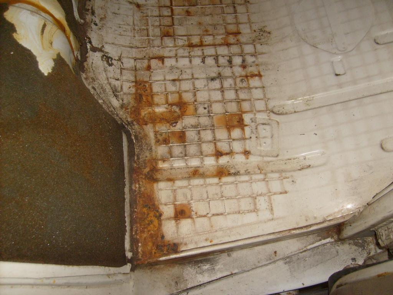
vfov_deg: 40.7
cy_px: 148
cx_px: 196
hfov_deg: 52.6
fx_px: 397
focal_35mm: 35
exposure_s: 1/45
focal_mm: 5.8
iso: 100
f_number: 2.8
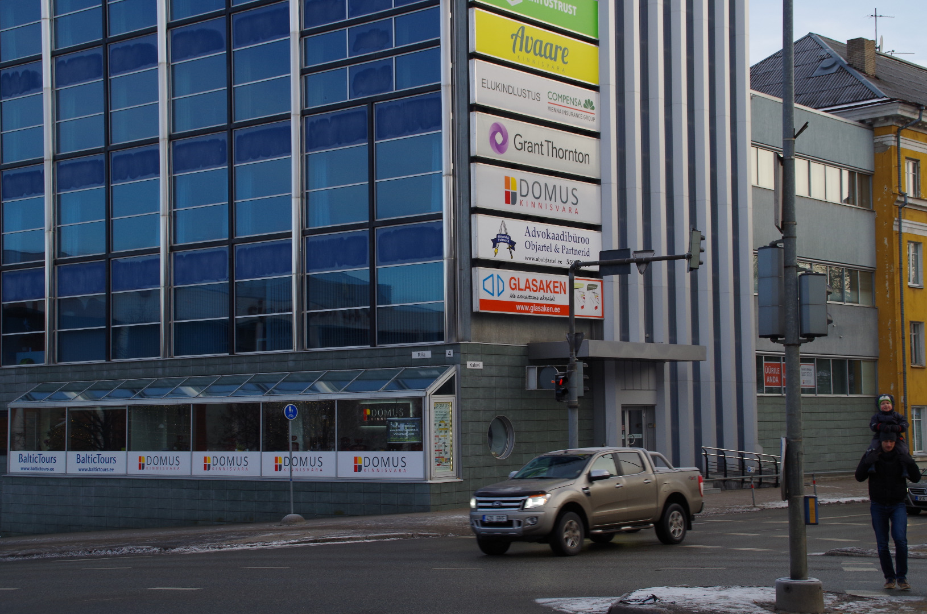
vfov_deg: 22.5
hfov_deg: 33.5
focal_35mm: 60
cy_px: 307
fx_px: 1542
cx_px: 464
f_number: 11
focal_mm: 40
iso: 250
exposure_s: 1/80
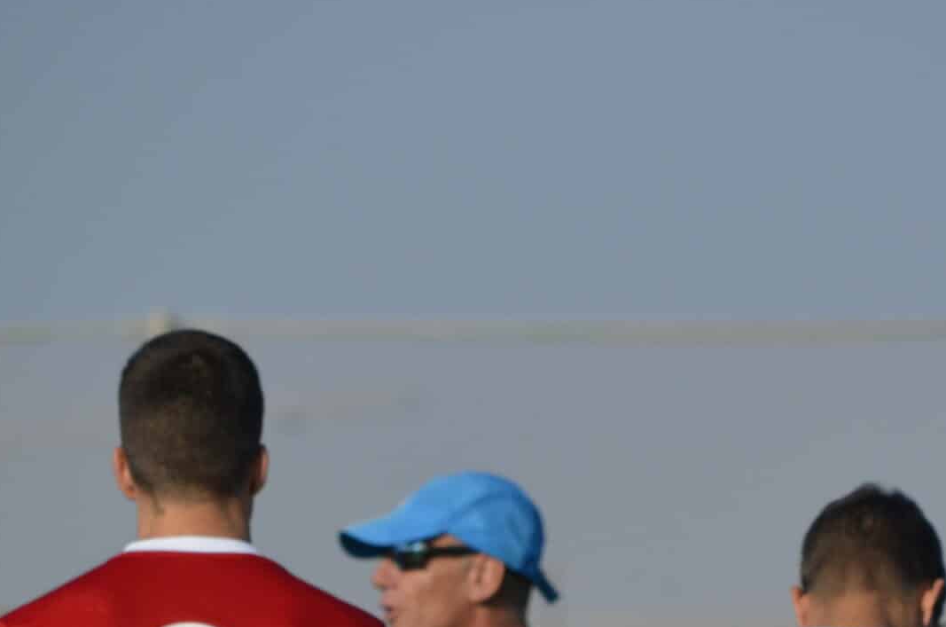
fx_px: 15107
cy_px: 581
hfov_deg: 3.6
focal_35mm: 576
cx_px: 646
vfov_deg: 2.4
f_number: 8
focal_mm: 200
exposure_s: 1/2000
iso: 400
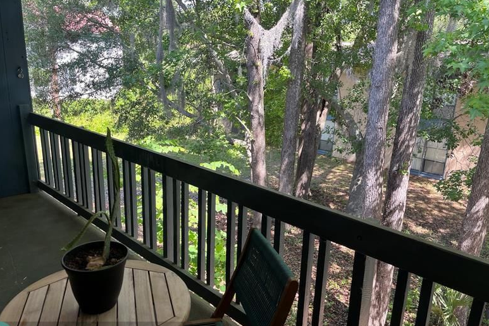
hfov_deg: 65.5
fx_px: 380
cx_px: 240
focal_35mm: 28
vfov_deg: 46.4
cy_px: 157
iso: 40
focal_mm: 5.1
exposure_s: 1/178
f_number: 1.6
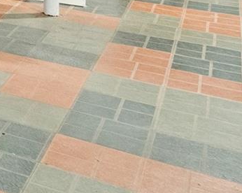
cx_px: -317
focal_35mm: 89
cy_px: -169
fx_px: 637
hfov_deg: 14.8
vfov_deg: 14.8
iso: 2500
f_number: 5
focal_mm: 16
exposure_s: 1/10
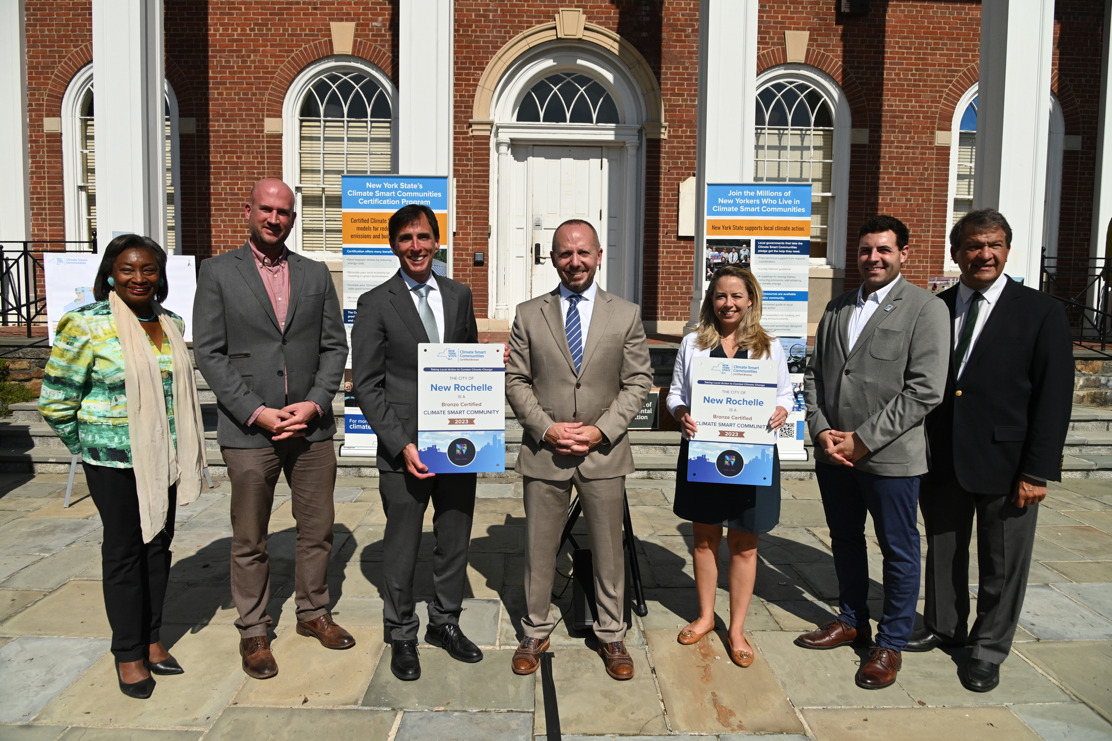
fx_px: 741
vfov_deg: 53.1
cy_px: 370
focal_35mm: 24
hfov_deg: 73.7
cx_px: 556
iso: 800
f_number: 6.3
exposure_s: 1/8000
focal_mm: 24
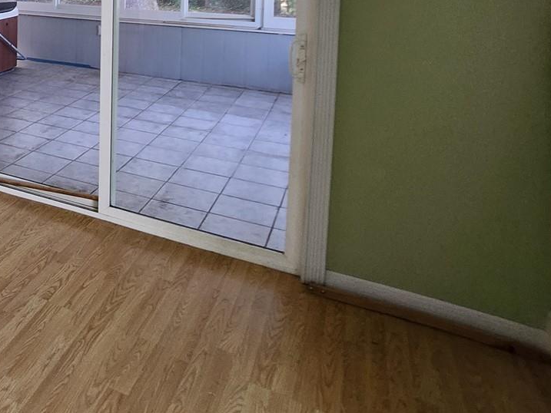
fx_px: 462
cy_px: -8
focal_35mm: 29
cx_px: -58
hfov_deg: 45.6
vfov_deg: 41.4
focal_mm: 1.7
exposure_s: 1/50
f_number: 2.2
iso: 100
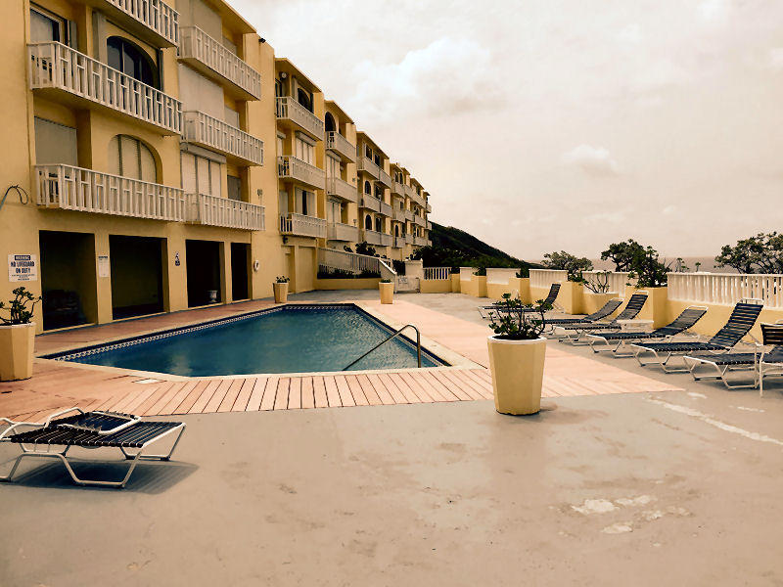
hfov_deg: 61.7
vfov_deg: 48.2
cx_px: 392
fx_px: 656
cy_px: 294
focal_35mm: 29
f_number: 2.2
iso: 32
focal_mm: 4.15
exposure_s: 1/4405
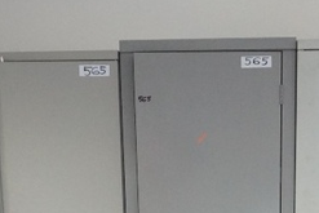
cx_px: 209
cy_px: 281
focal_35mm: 70
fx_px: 621
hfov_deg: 28.7
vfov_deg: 18.1
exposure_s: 1/125
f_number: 3.5
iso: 3200
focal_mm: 16
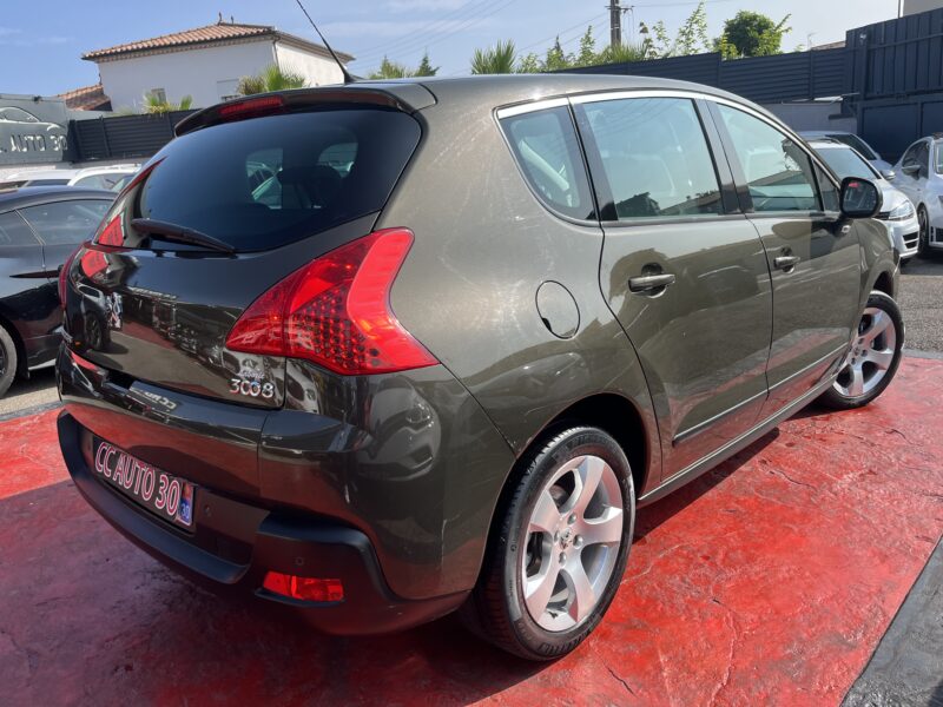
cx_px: 472
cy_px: 354
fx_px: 708
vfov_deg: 53.1
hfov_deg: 67.3
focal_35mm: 26
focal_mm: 5.1
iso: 50
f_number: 1.6
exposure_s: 1/1517
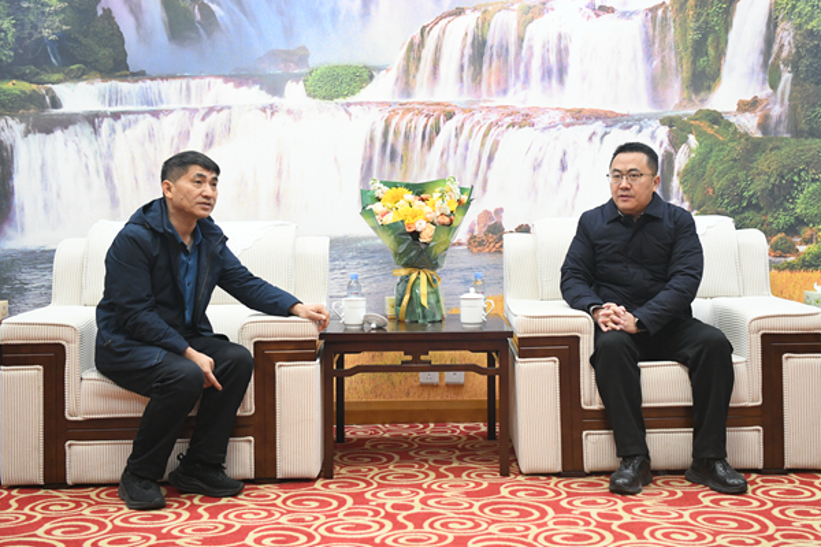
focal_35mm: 38
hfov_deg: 50.7
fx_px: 867
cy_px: 274
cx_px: 410
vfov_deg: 35.1
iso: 3200
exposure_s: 1/125
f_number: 2.8
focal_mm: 38
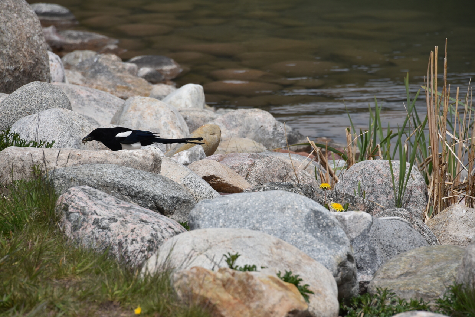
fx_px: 3959
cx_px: 238
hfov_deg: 6.9
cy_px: 158
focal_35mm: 300
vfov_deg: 4.6
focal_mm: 300
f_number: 10
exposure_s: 1/640
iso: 100
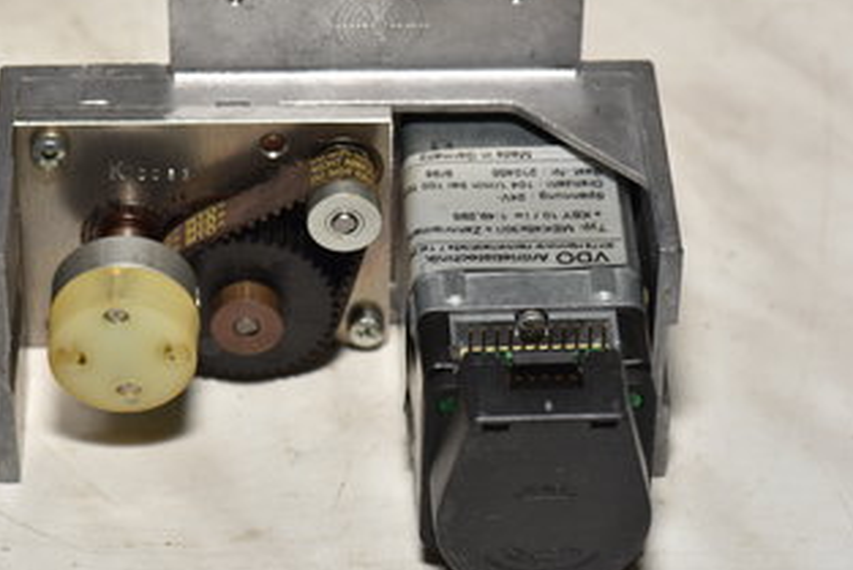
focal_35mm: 134
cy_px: 258
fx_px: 3176
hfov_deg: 15.3
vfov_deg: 10.2
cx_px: 360
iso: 100
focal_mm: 105
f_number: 10
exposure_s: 1/60
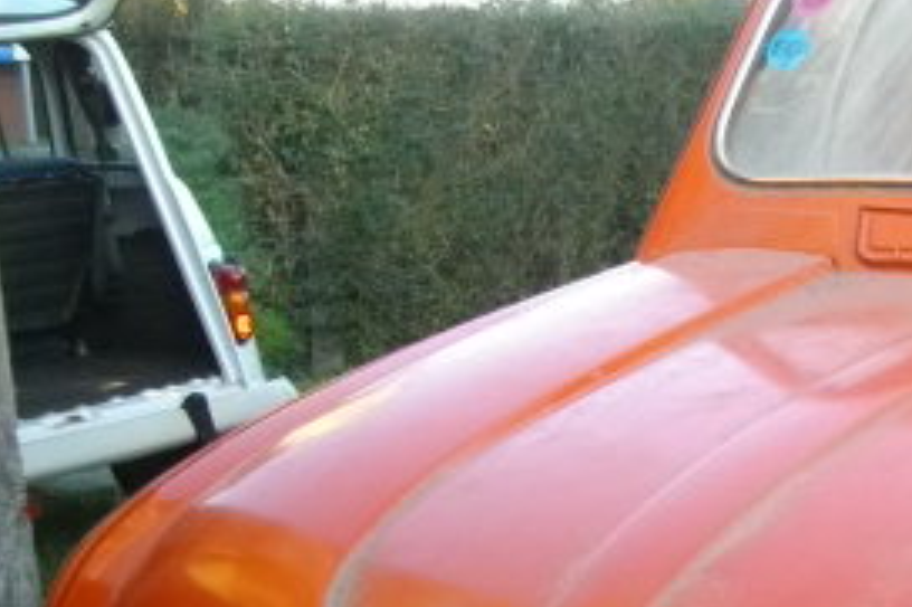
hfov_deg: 24.9
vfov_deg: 17.4
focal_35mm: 76
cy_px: 634
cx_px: 992
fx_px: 1924
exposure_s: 1/125
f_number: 2.9
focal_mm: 5.7
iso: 179
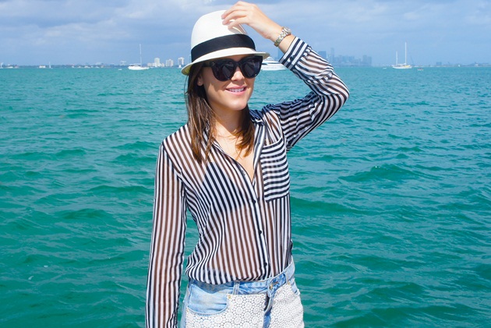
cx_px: 246
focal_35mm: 39
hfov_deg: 49.5
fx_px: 532
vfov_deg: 34.3
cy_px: 164
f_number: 13
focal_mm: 26
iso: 200
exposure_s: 1/320
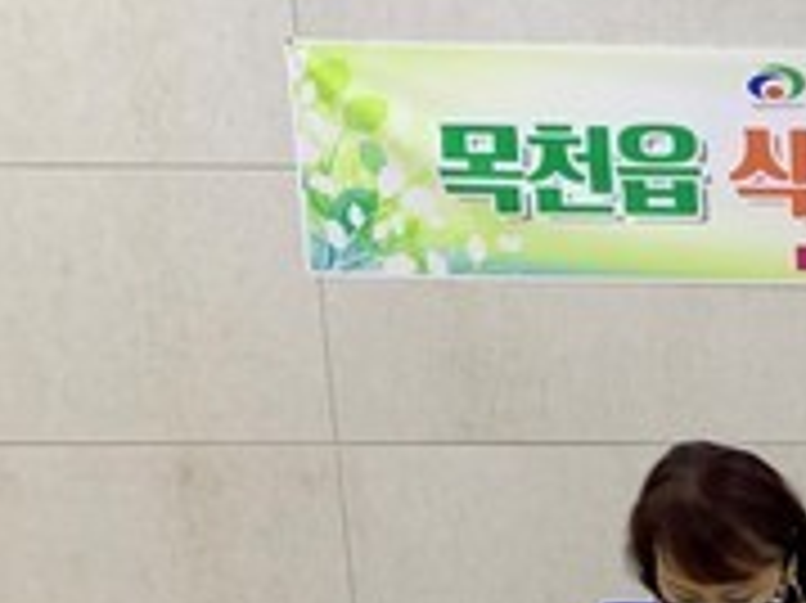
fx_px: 2024
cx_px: 1198
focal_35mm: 87
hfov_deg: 19.7
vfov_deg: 15.8
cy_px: 850
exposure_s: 1/60
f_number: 1.8
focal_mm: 4.25
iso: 200
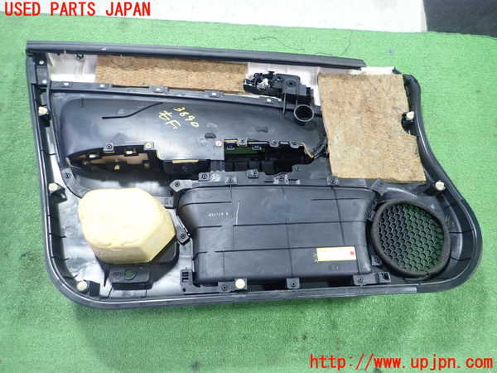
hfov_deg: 69.4
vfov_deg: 54.9
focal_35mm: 25
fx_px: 359
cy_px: 186
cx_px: 248
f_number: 2
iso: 400
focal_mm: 4.5
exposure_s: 1/30
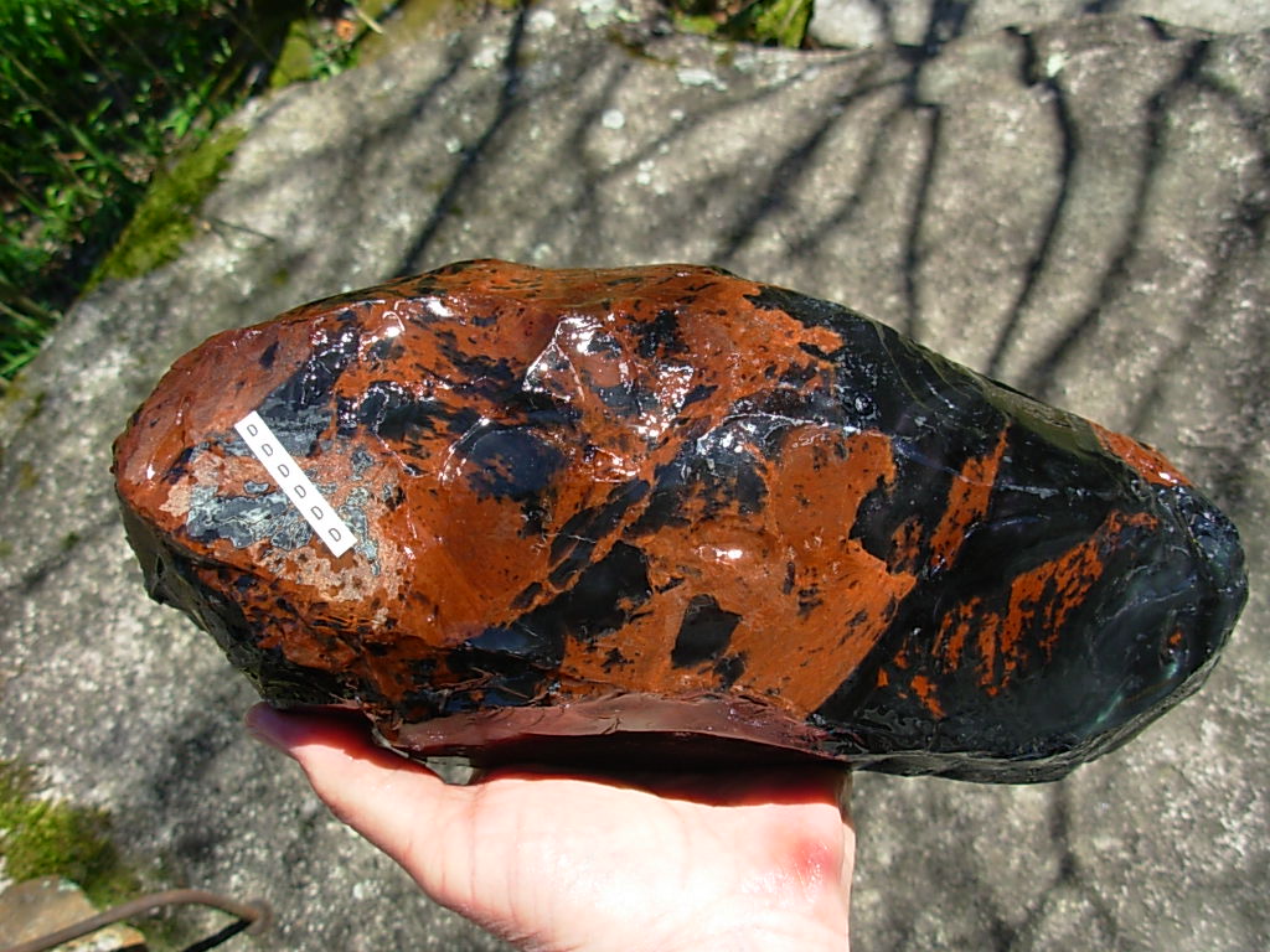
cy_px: 476
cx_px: 635
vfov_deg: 37.7
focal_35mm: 38
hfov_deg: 49.0
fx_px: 1394
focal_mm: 6.3
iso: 50
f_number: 2.9
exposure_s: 1/704
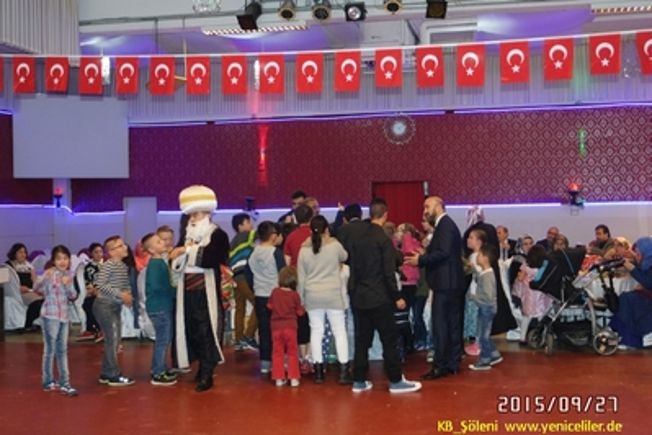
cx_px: 326
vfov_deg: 28.6
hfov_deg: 41.9
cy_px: 218
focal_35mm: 47
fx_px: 851
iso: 1600
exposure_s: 1/60
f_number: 4.5
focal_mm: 31
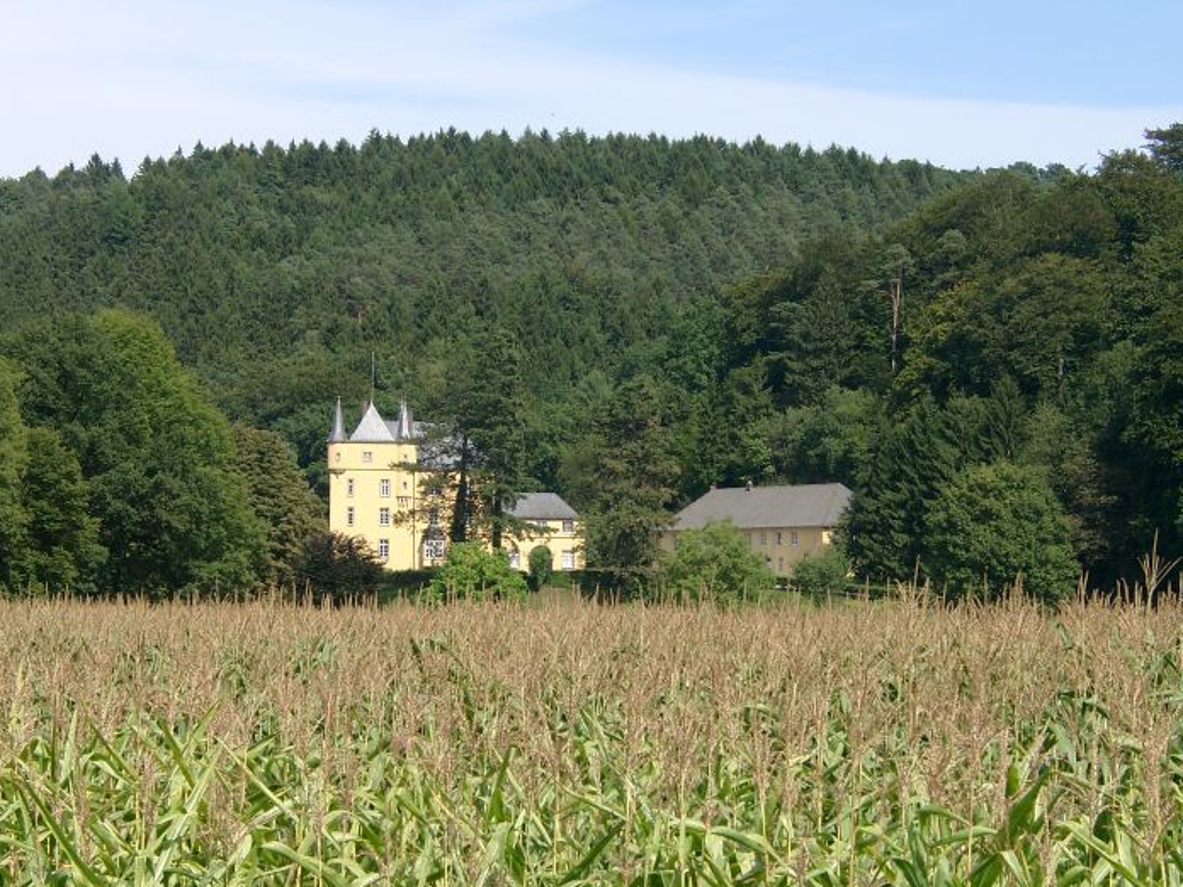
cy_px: 449
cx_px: 541
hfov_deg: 17.1
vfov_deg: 12.9
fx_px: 3930
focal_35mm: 115
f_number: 4
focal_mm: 20.74
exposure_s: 1/399
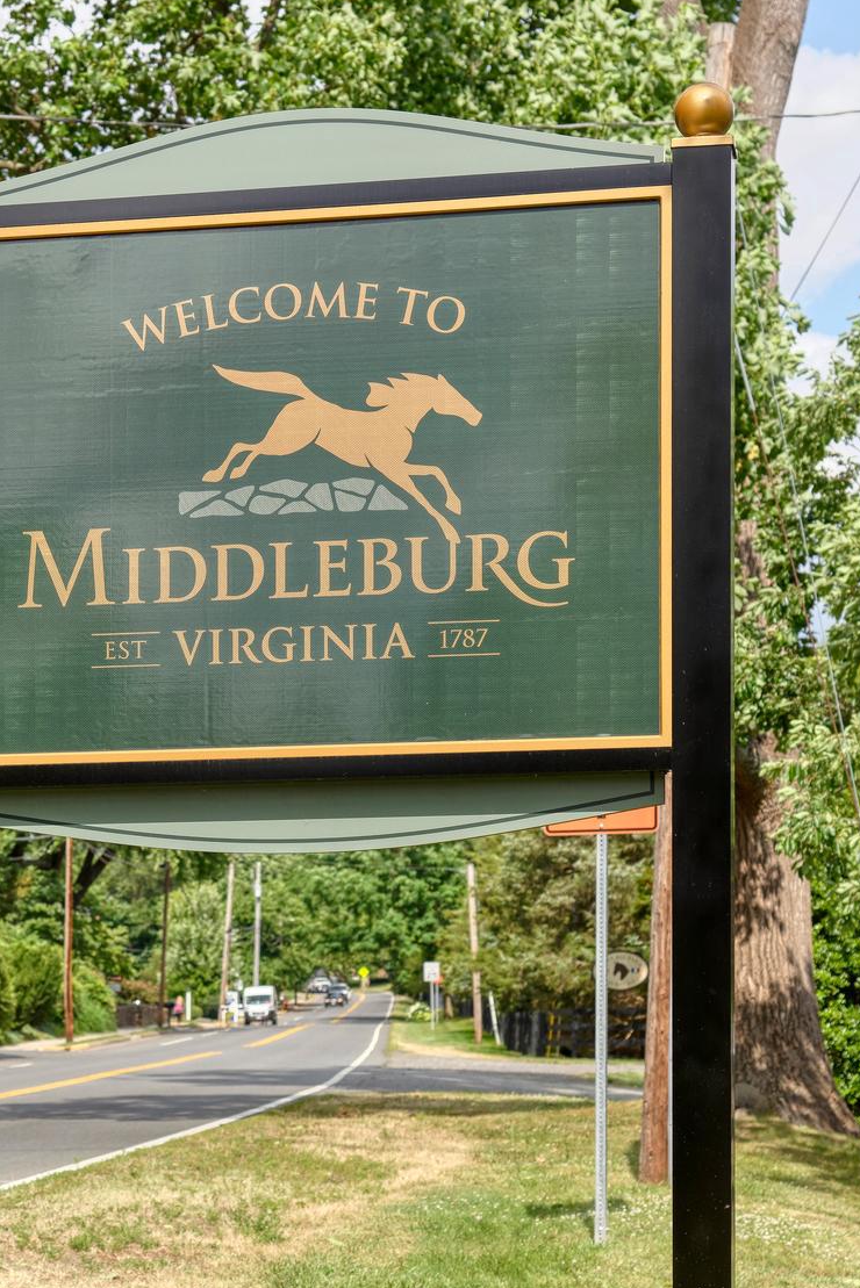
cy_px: 808
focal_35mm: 90
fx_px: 3223
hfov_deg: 15.2
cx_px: 278
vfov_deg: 22.6
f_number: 5.6
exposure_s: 1/800
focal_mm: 65
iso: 320
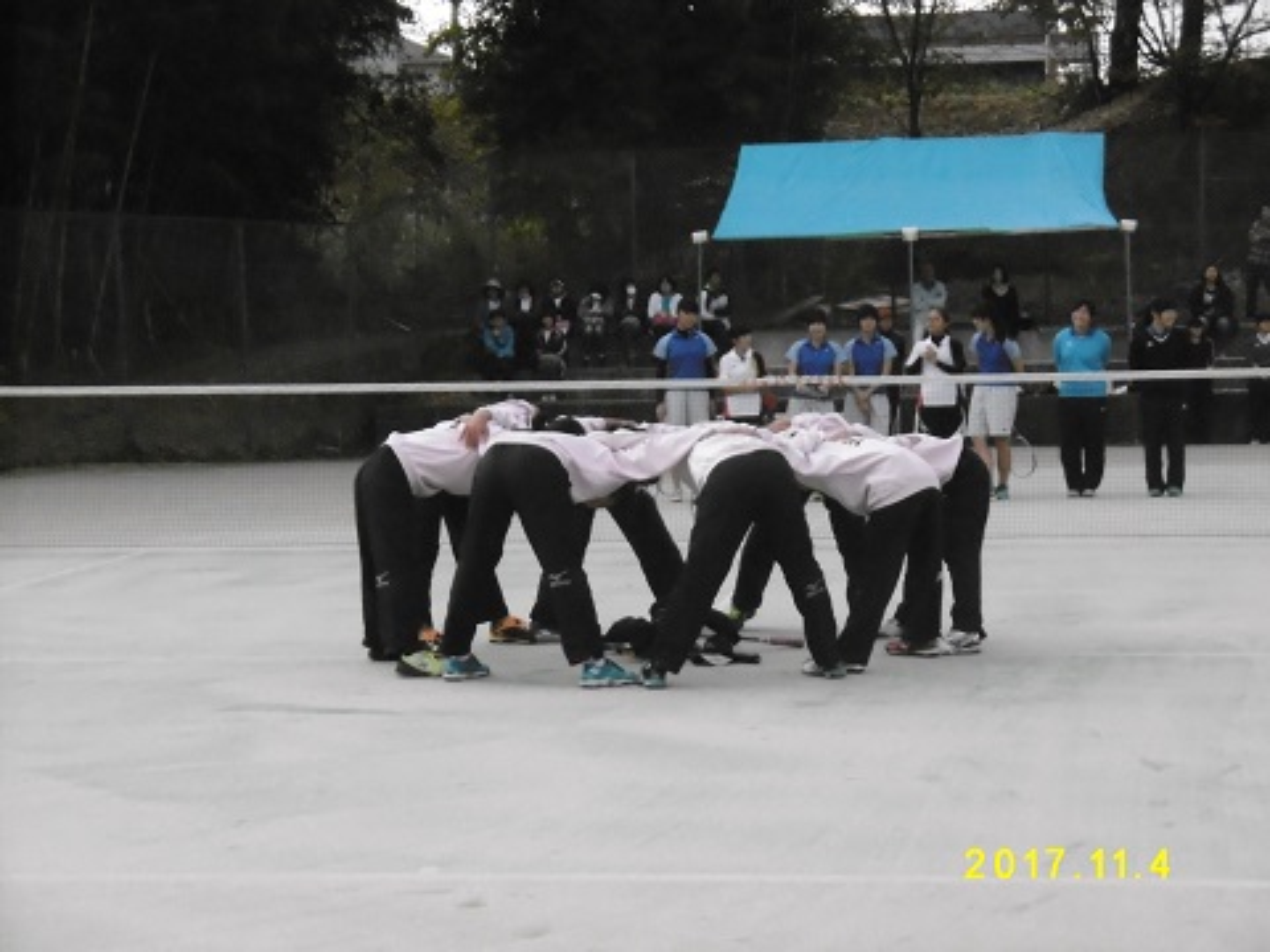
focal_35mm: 90
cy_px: 476
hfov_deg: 21.8
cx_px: 635
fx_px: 3302
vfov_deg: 16.4
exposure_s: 1/640
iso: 1600
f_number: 11.8
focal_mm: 16.2
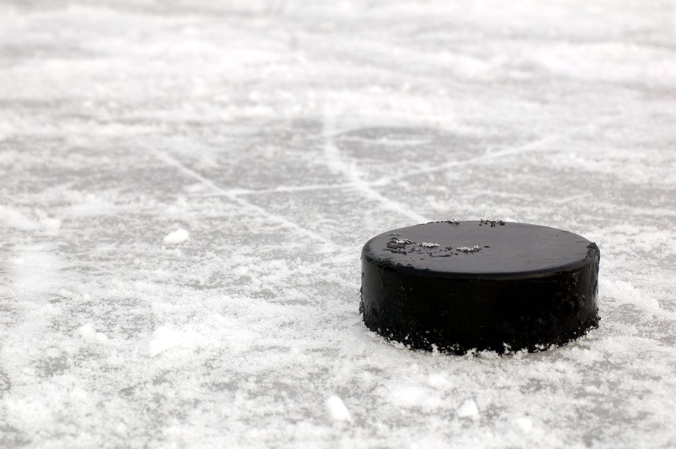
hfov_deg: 27.0
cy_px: 224
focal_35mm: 75
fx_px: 1407
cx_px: 338
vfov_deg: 18.1
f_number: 11
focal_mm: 50
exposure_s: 1/100
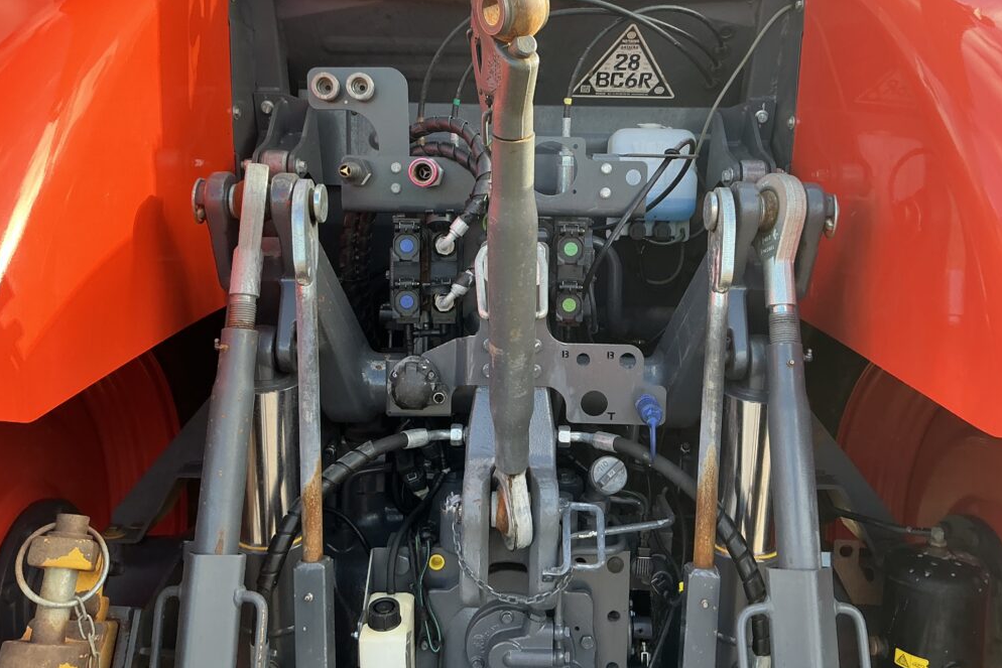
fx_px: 835
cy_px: 289
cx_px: 512
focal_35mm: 30
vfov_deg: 43.5
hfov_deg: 61.9
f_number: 1.8
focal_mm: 3
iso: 32
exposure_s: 1/163
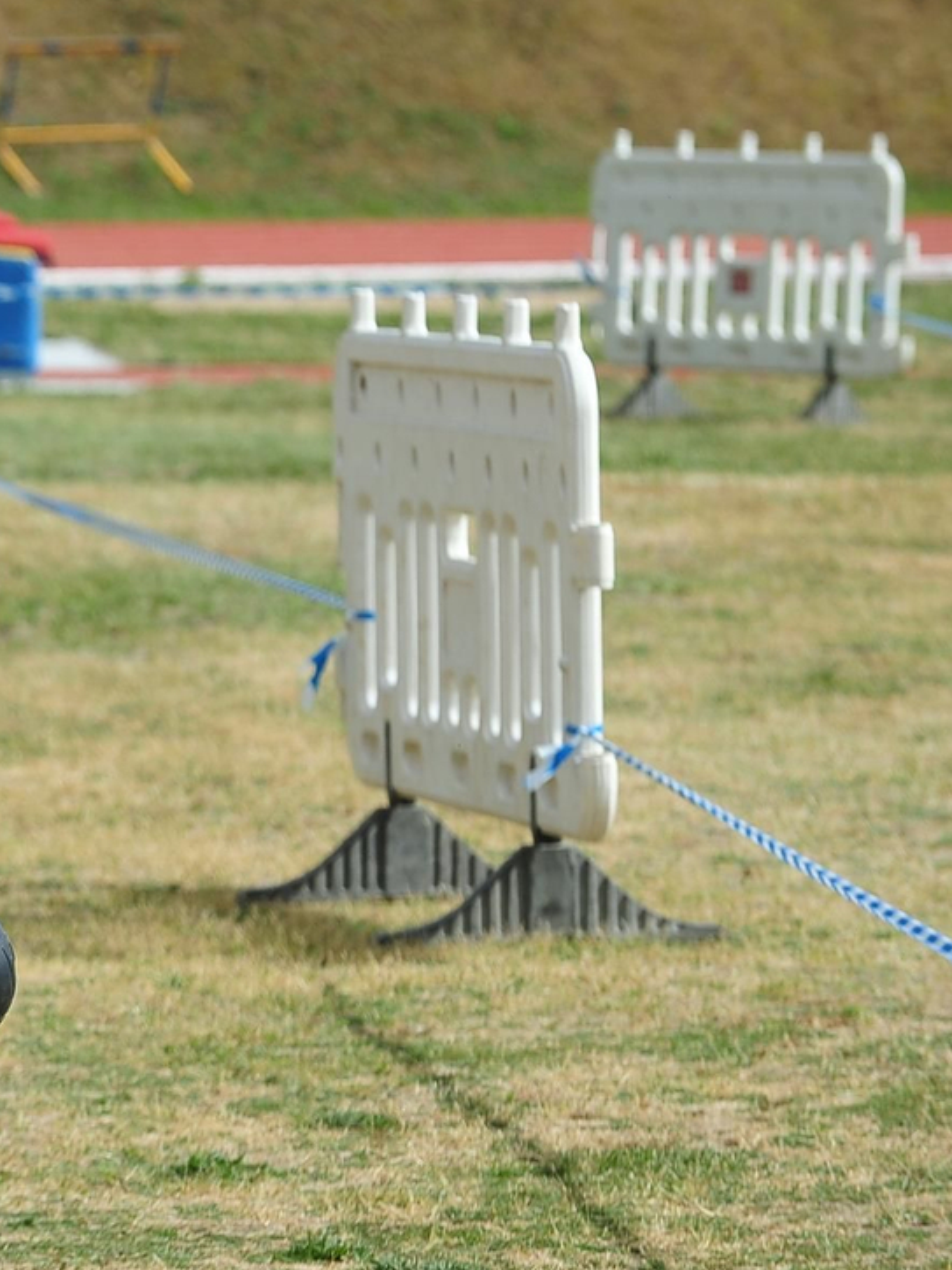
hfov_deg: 4.5
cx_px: -419
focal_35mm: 329
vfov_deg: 6.0
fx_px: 12064
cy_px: 685
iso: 320
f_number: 7.1
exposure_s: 1/1000
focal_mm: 155
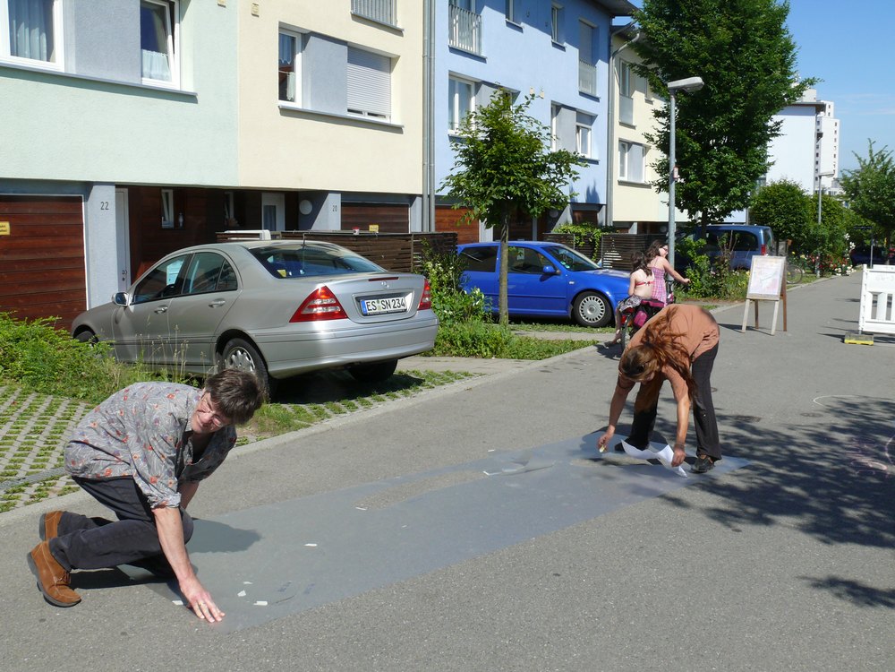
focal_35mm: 35
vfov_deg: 40.7
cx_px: 448
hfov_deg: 52.6
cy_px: 336
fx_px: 905
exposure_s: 1/400
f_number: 6.3
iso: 100
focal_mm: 7.4
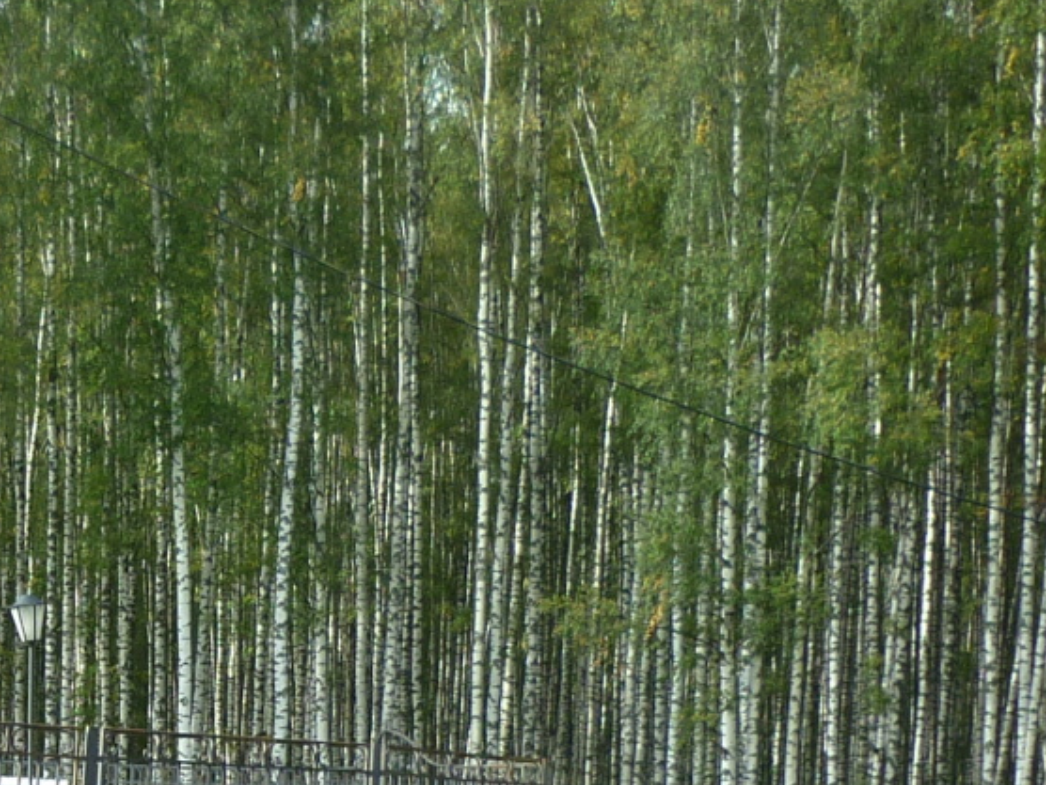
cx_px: -119
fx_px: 3445
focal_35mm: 114
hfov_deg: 16.7
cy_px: 759
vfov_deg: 12.9
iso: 80
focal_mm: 5.5
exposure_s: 1/320
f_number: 2.8
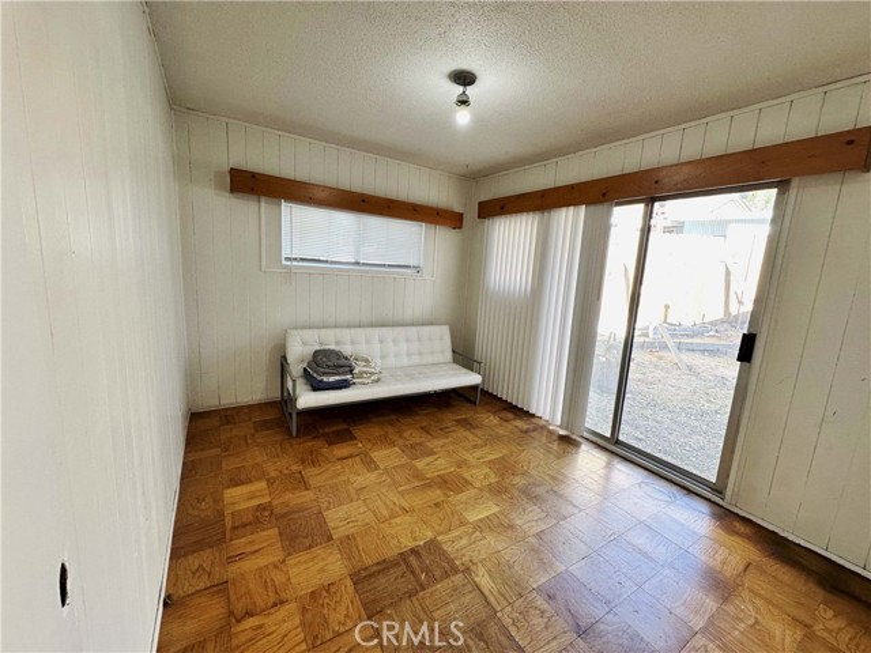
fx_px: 352
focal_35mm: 14
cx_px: 436
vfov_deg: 85.7
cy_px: 326
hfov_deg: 102.1
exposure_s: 1/120
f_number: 2.2
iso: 125
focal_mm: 2.22
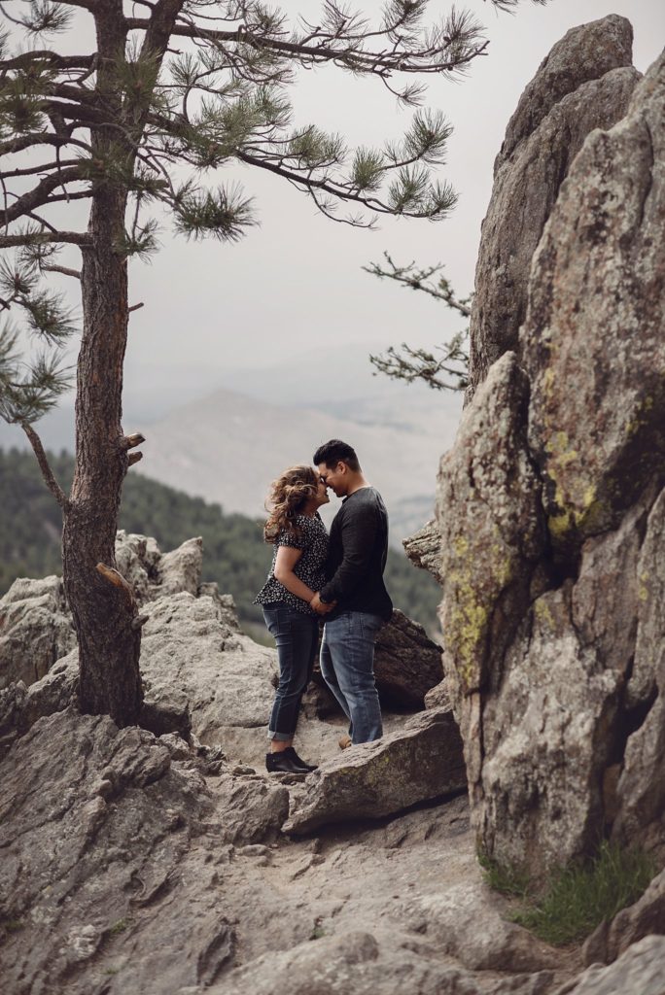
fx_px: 2352
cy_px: 498
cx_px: 332
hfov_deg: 16.1
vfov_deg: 23.9
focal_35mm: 85
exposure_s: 1/1250
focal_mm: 85
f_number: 2.2
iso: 200
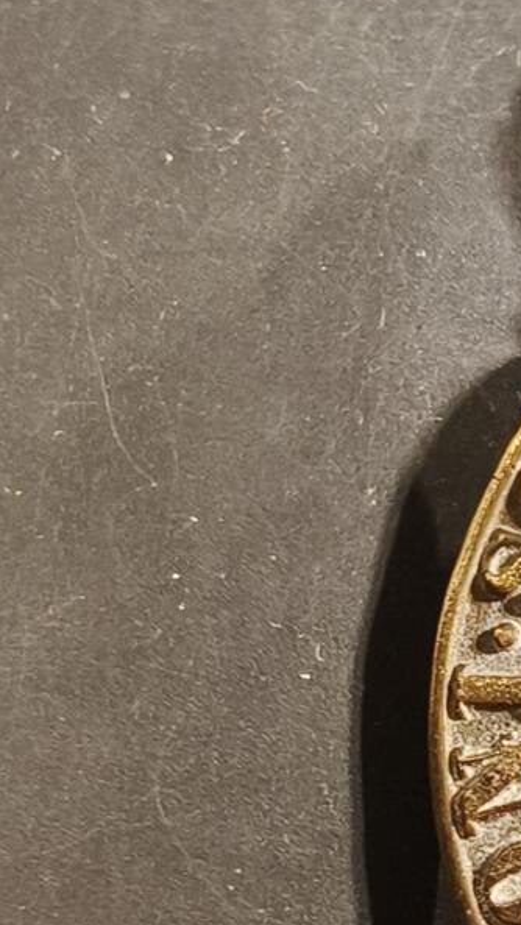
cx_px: 966
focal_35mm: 76
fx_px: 1865
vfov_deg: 26.0
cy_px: 986
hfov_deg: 14.0
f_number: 2
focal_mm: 2.32
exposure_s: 1/33.3
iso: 320
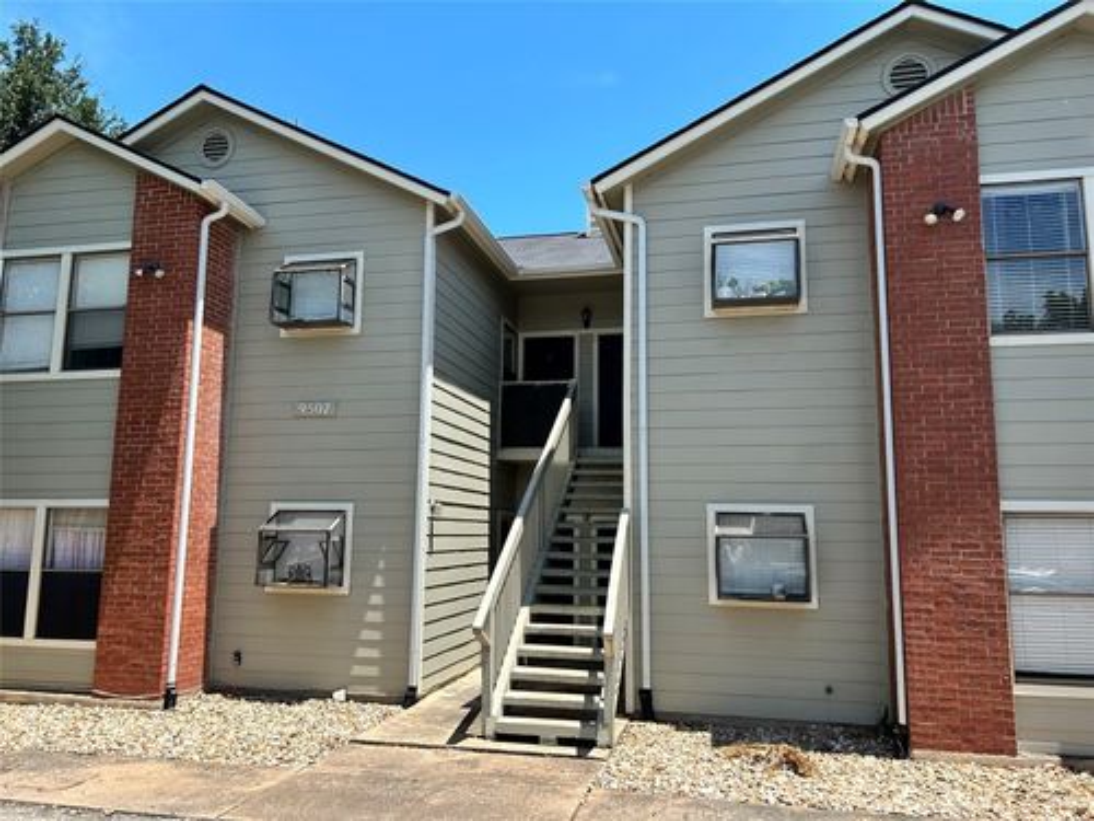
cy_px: 410
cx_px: 547
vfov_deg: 53.1
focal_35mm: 26
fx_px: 822
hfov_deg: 67.3
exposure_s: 1/2353
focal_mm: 5.7
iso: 50
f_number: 1.5
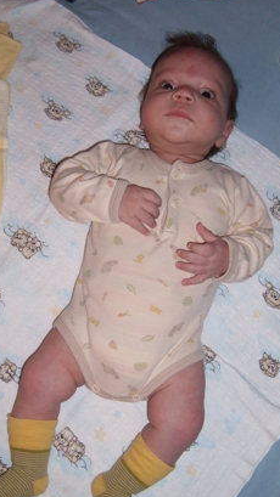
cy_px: 264
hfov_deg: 27.7
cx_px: 139
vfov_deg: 47.3
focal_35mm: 43
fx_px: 568
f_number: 2.8
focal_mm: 5.8
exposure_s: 1/30
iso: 50
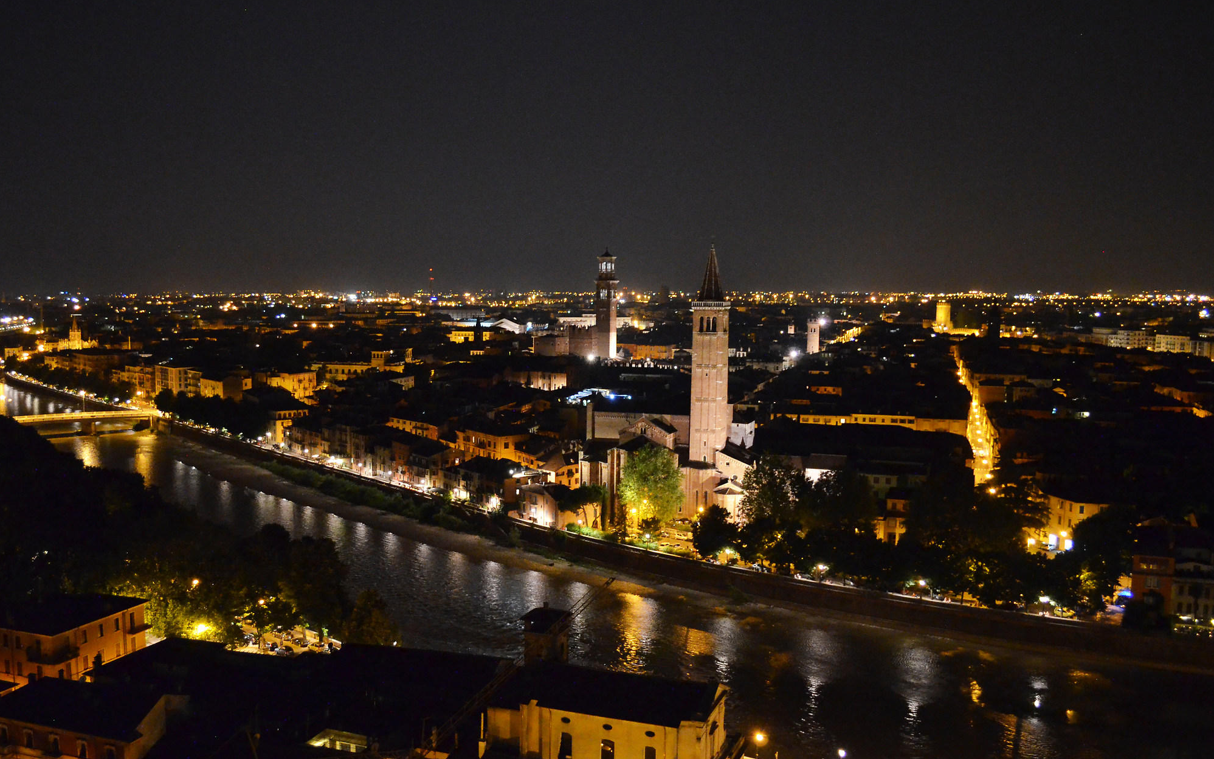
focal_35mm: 33
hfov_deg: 57.9
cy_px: 416
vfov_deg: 38.3
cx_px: 511
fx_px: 1092
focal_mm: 18
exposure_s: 1/8
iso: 3200
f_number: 3.5
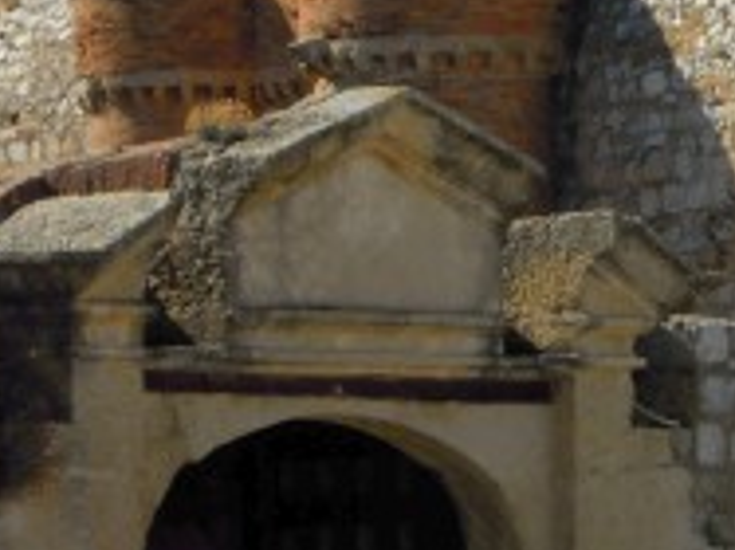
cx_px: 1034
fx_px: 6323
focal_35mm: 298
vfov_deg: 5.0
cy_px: 75
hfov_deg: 6.6
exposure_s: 1/400
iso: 100
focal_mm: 15.5
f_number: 4.9
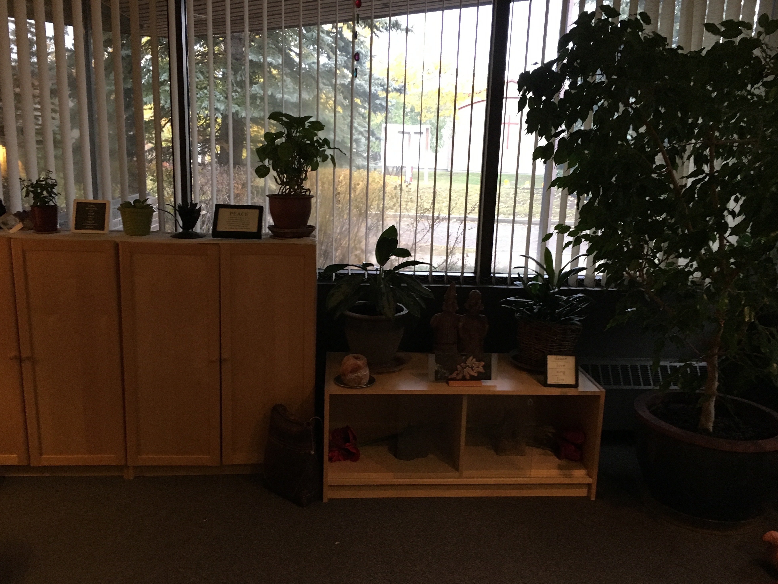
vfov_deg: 46.8
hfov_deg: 60.0
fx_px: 674
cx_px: 400
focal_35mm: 30
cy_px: 289
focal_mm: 4.15
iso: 200
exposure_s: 1/17
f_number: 2.2
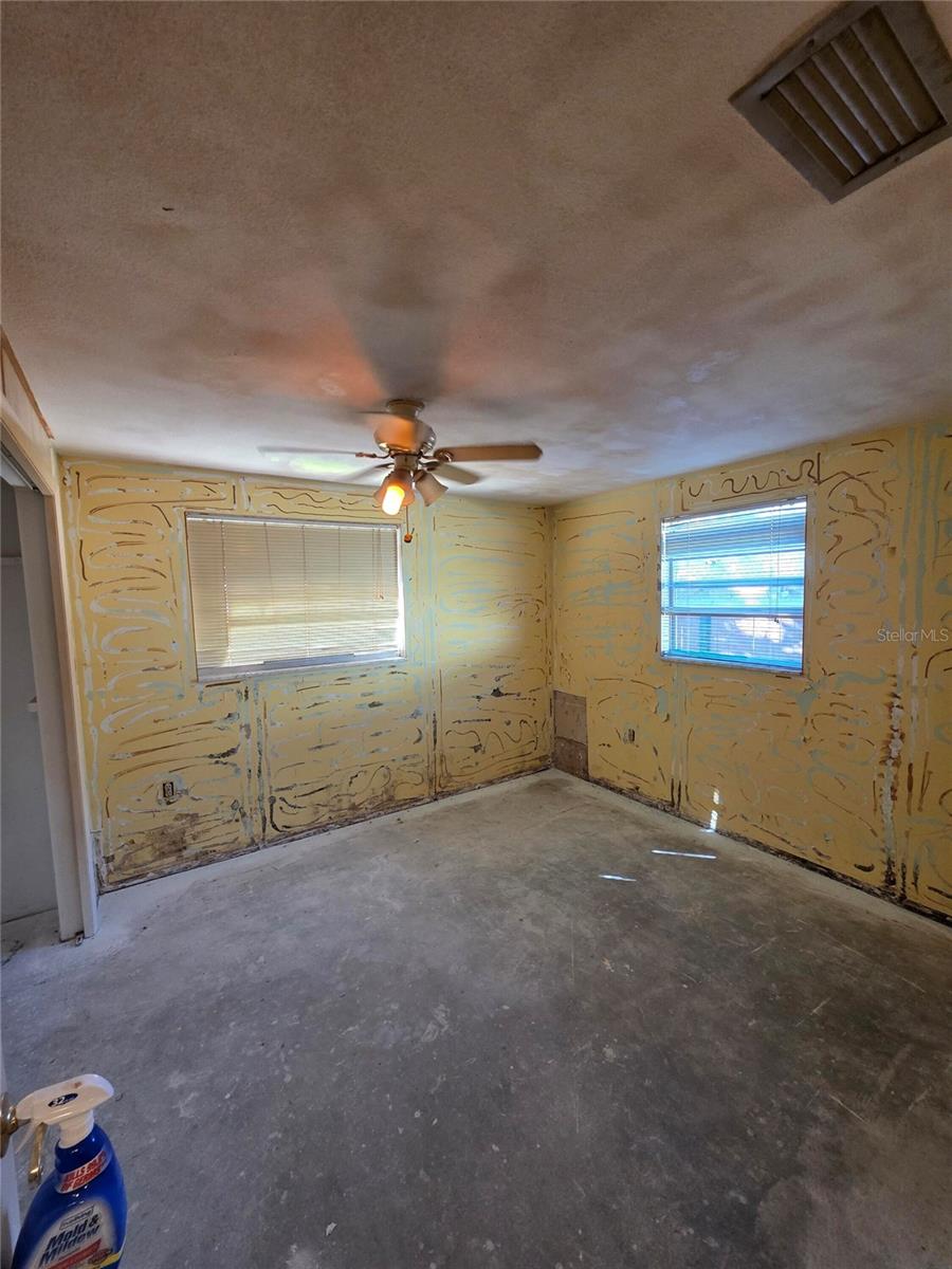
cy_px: 634
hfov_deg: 89.9
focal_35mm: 13
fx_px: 477
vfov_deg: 106.2
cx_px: 476
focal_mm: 2.2
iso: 400
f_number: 1.9
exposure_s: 1/82.1
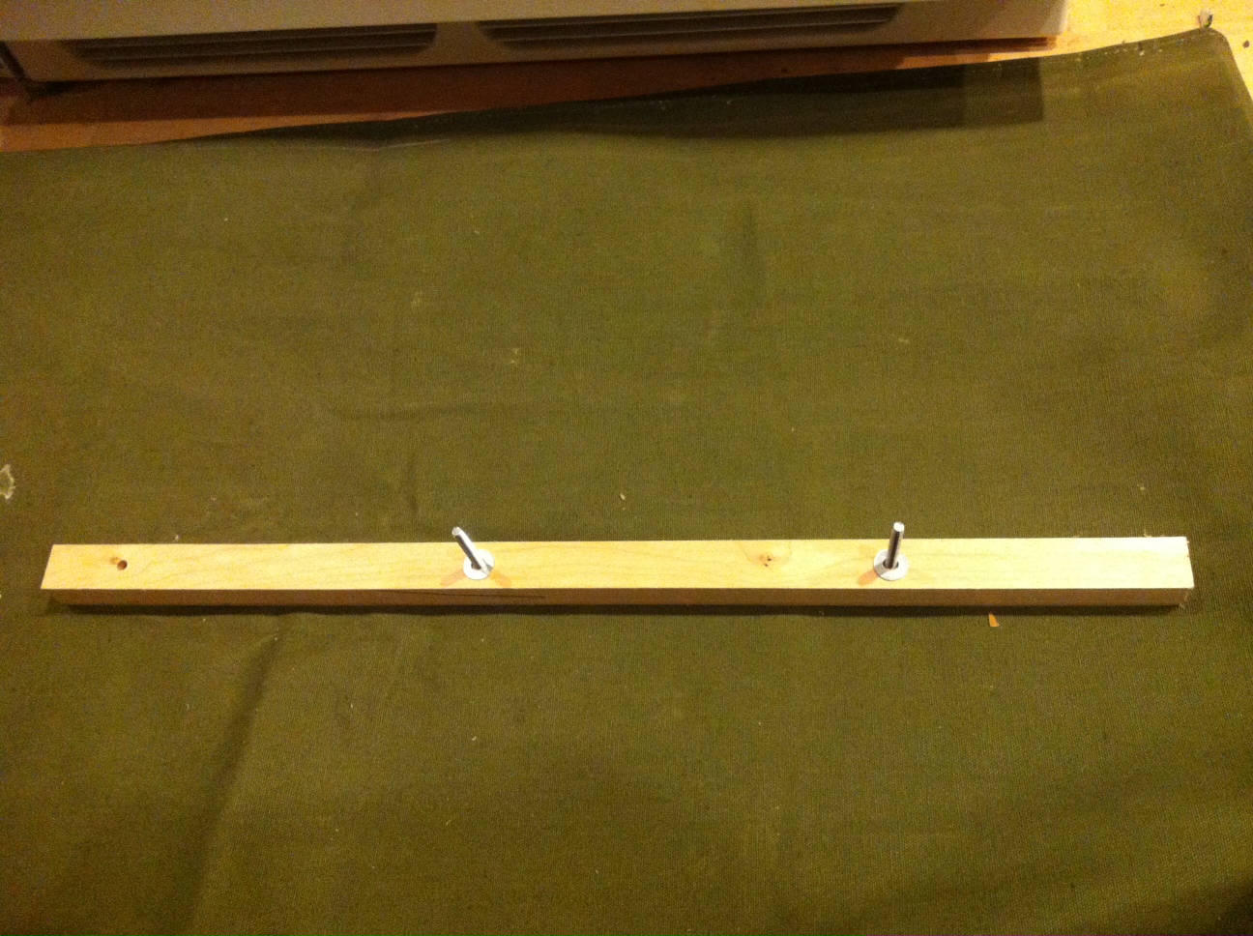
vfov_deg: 40.6
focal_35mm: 35
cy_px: 468
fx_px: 1265
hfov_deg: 52.7
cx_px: 626
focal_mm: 3.85
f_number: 2.8
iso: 500
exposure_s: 1/15
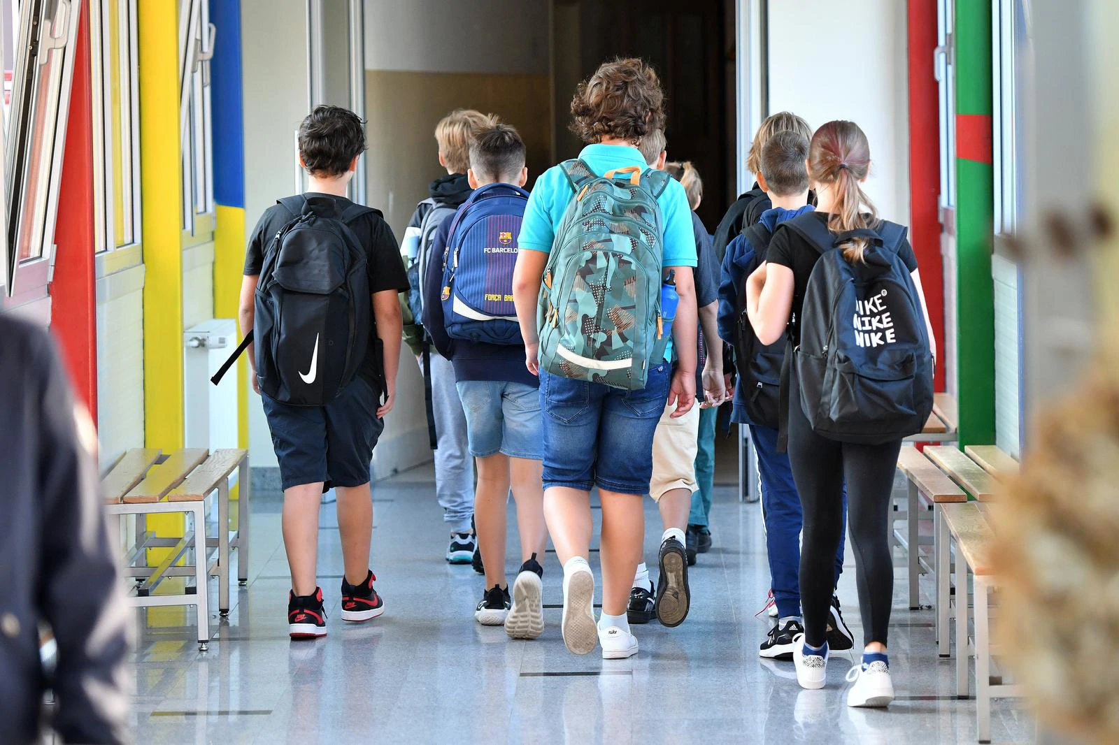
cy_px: 372
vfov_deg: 11.4
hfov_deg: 17.1
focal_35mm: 120
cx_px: 560
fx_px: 3729
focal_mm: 120
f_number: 4
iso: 1100
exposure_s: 1/250
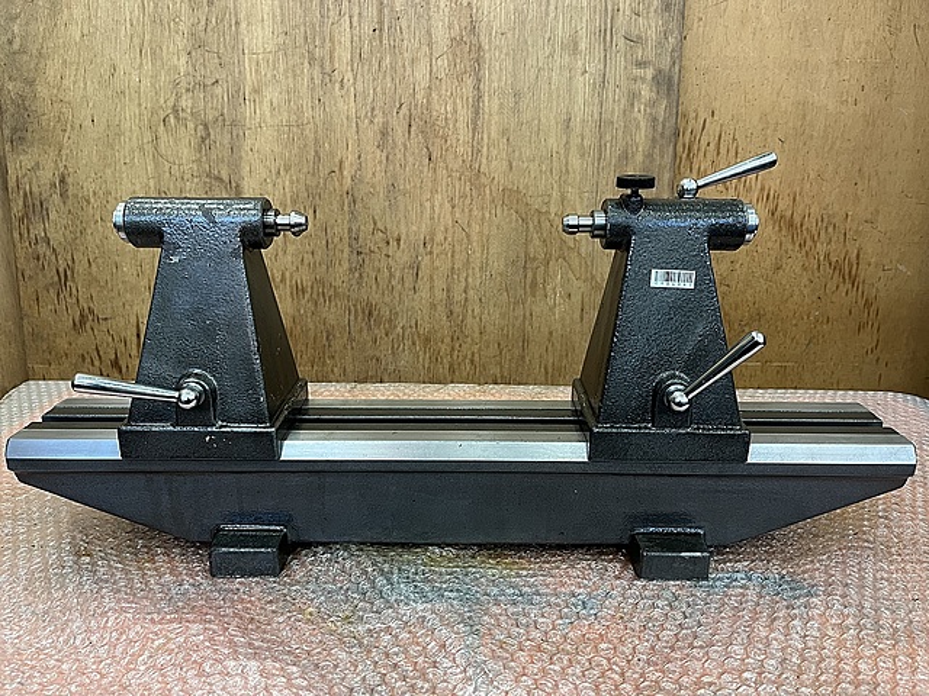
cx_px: 464
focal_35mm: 26
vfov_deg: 53.1
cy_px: 348
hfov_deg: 67.3
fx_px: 698
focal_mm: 5.1
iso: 200
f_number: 1.6
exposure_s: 1/60
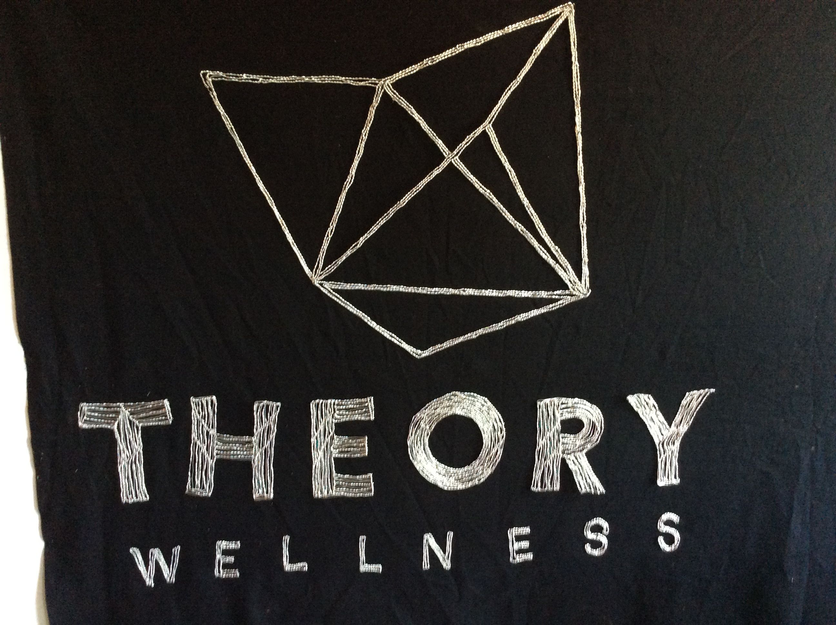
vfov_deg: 44.1
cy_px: 312
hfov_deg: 56.9
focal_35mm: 32
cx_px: 418
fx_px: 772
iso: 200
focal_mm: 3.3
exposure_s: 1/24
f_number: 2.4
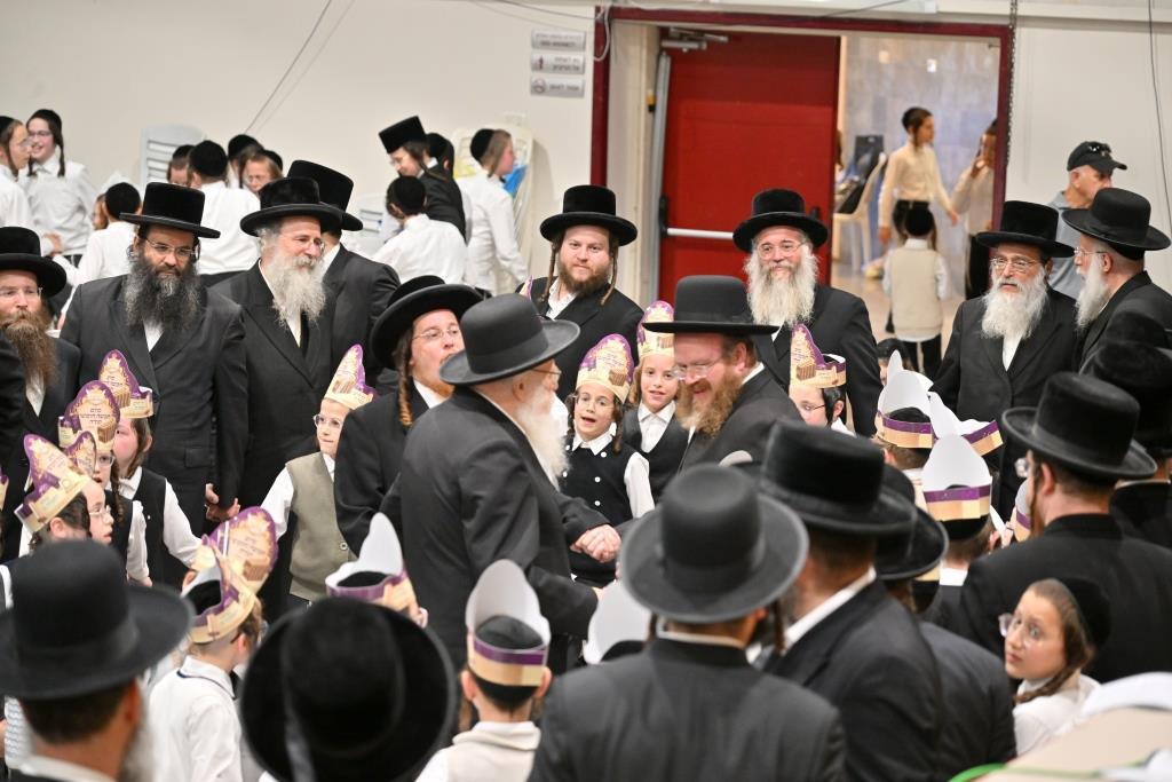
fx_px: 3907
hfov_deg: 17.1
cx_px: 586
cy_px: 391
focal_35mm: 120
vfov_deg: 11.4
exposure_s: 1/160
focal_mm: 120
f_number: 4
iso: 1250
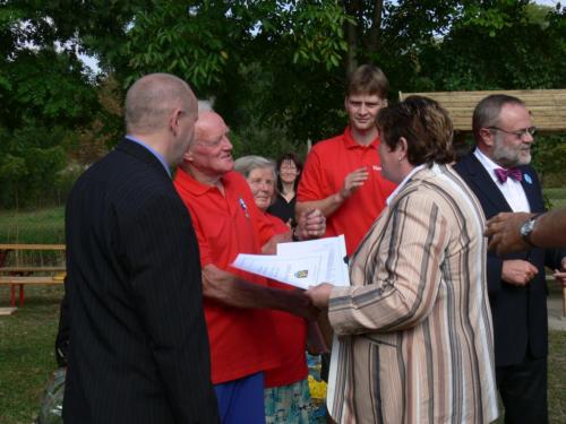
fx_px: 883
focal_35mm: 54
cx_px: 283
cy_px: 212
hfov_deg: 35.5
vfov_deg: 27.0
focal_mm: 11.4
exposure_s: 1/200
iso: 80
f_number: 5.6
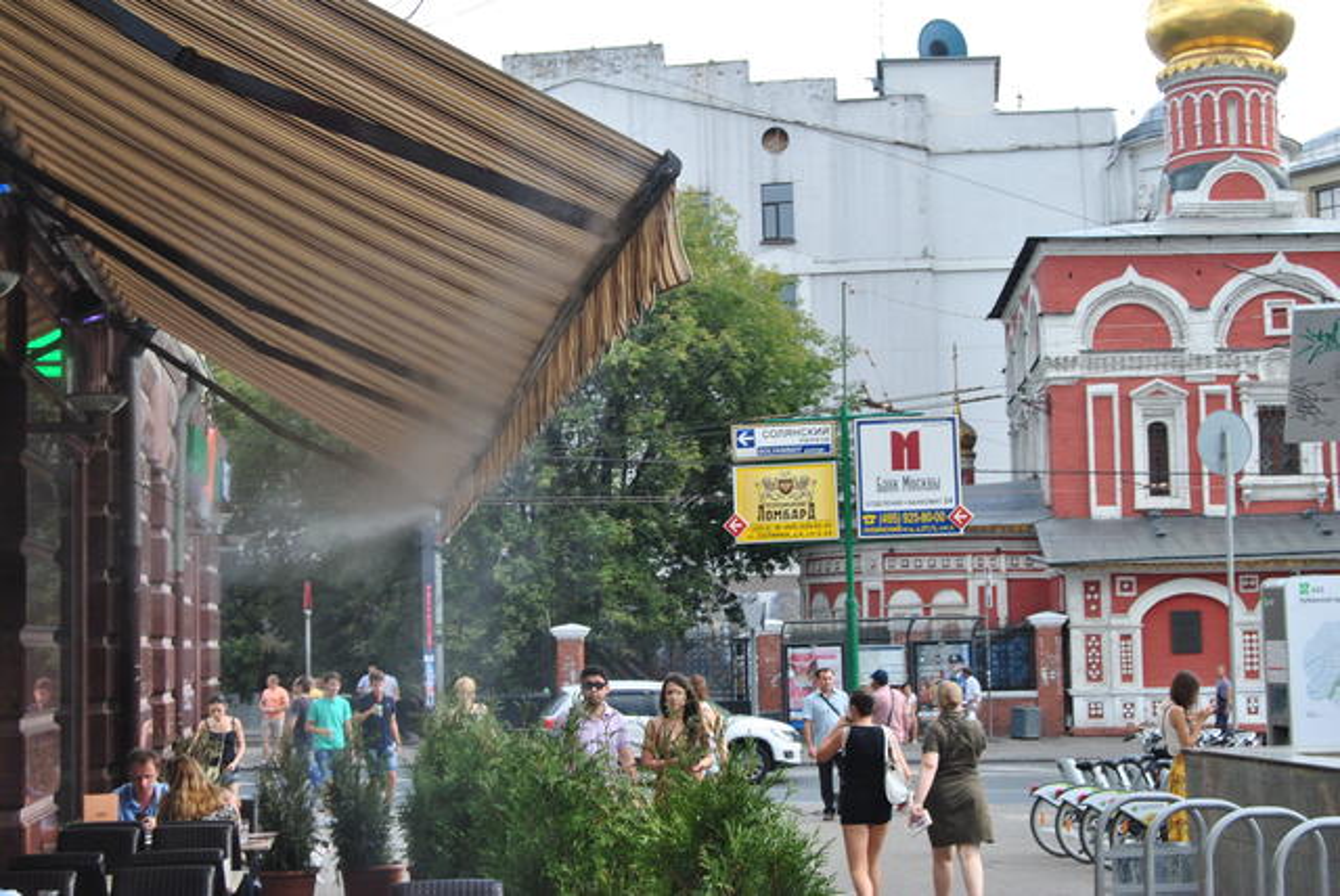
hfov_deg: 35.0
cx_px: 670
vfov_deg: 23.8
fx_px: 2124
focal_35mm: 57
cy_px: 448
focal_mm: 38
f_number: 8
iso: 200
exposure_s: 1/80
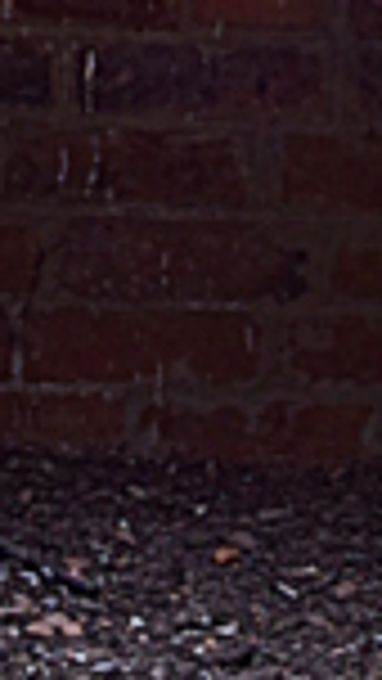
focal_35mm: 208
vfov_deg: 10.0
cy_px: -383
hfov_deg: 5.8
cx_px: 252
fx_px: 3739
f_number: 6.3
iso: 400
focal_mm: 25
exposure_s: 1/15
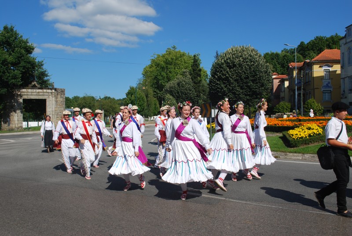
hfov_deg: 57.1
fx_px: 323
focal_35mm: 33
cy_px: 118
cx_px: 176
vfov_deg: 40.1
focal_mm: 22
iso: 100
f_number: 9
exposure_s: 1/320
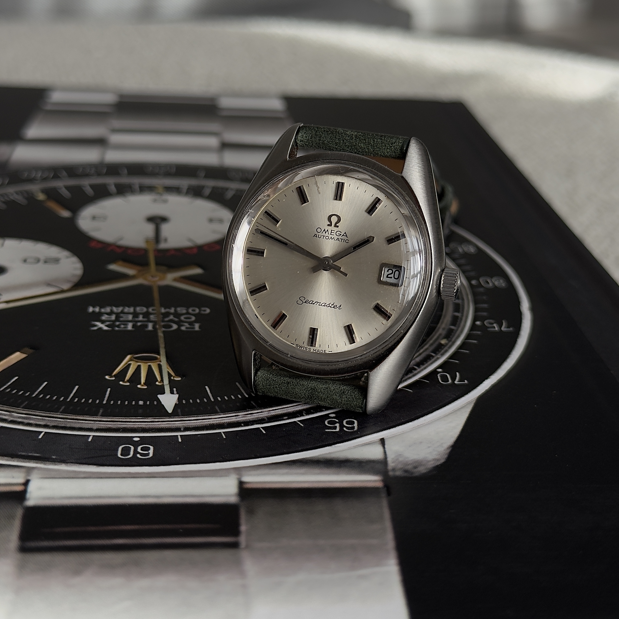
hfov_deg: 30.0
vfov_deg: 29.9
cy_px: 230
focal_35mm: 57
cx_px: 312
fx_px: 1153
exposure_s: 1/320
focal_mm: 6.76
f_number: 1.78
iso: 64
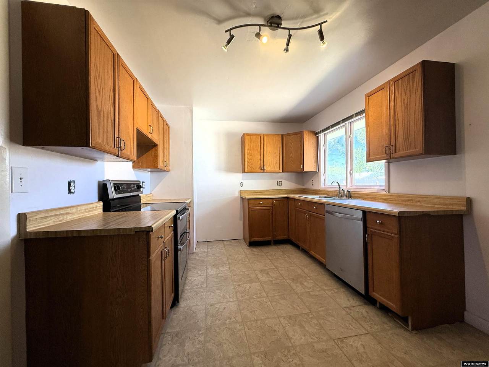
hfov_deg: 102.1
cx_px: 244
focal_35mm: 14
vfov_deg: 85.7
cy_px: 184
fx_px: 198
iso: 200
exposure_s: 1/120
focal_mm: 2.22
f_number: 2.2
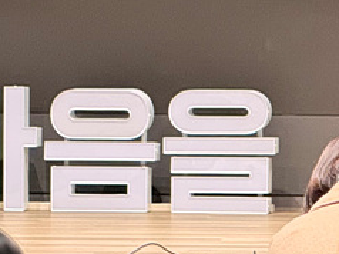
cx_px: 652
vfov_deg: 3.5
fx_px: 4119
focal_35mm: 421
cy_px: 66
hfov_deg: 4.6
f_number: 2.8
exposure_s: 1/40
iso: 640
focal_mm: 16.89
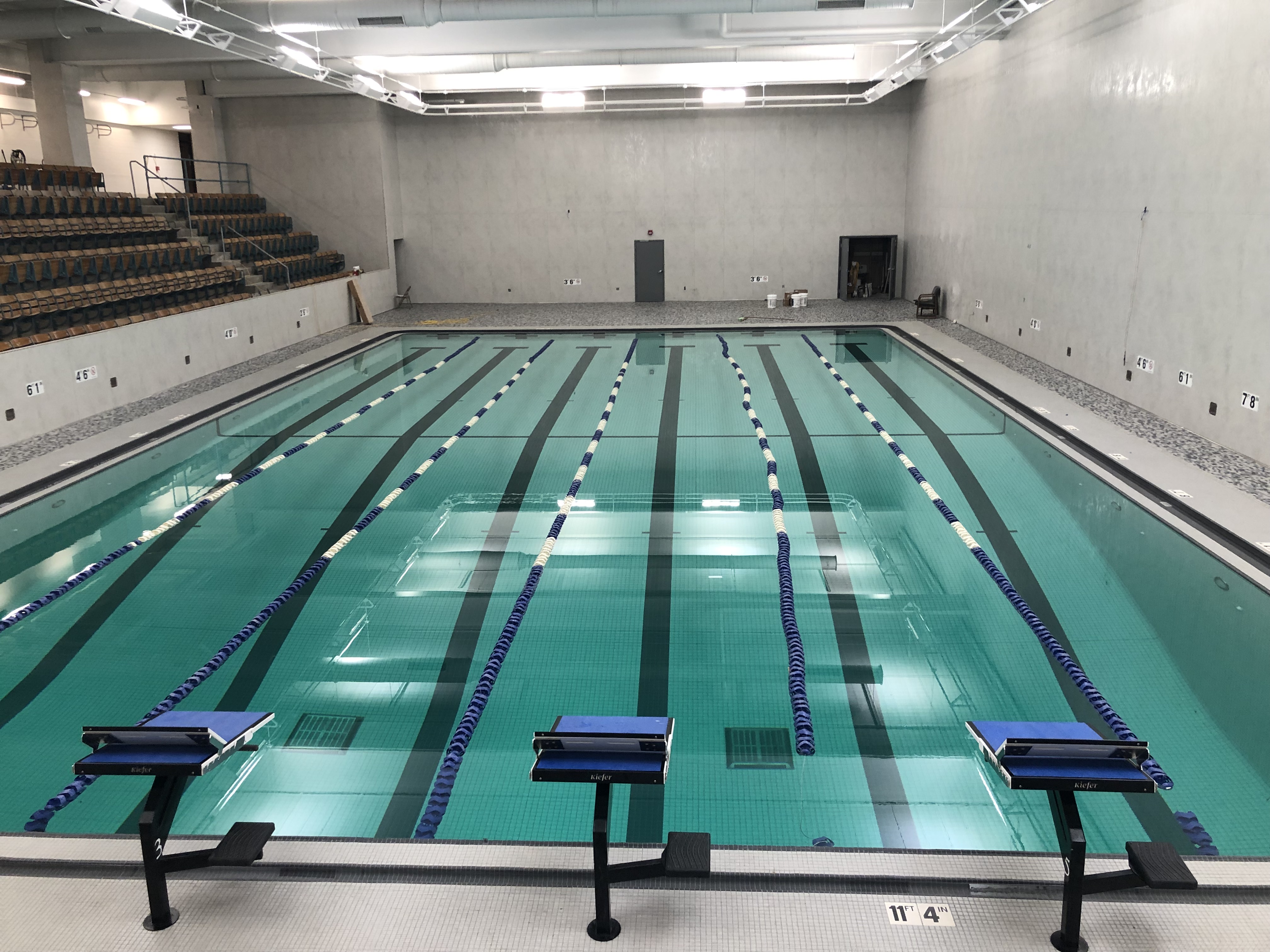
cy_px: 476
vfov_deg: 49.7
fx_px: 1027
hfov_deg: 63.4
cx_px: 635
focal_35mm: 28
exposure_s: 1/30
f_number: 1.8
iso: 32
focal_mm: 4
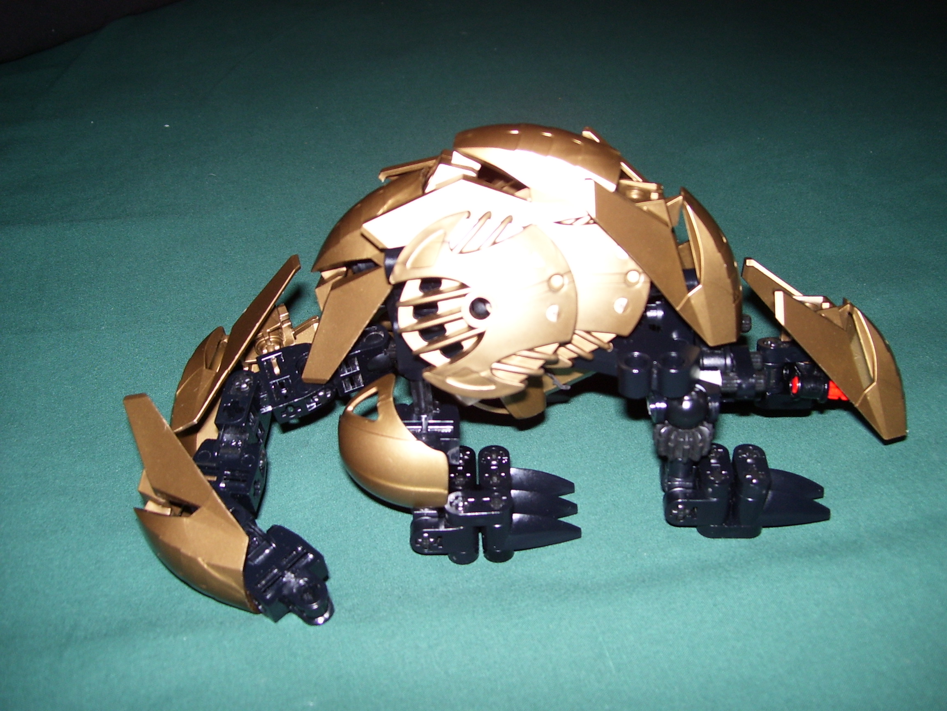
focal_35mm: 36
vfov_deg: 39.7
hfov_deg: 51.4
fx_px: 985
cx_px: 474
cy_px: 356
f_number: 2.7
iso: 80
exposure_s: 1/60
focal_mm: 6
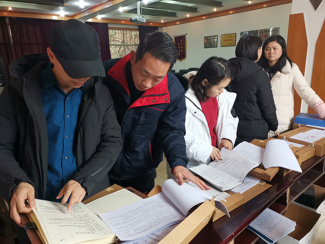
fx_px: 244
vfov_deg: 53.0
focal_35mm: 26
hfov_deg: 67.3
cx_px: 162
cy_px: 122
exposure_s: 1/100
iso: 200
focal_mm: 4.75
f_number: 1.8
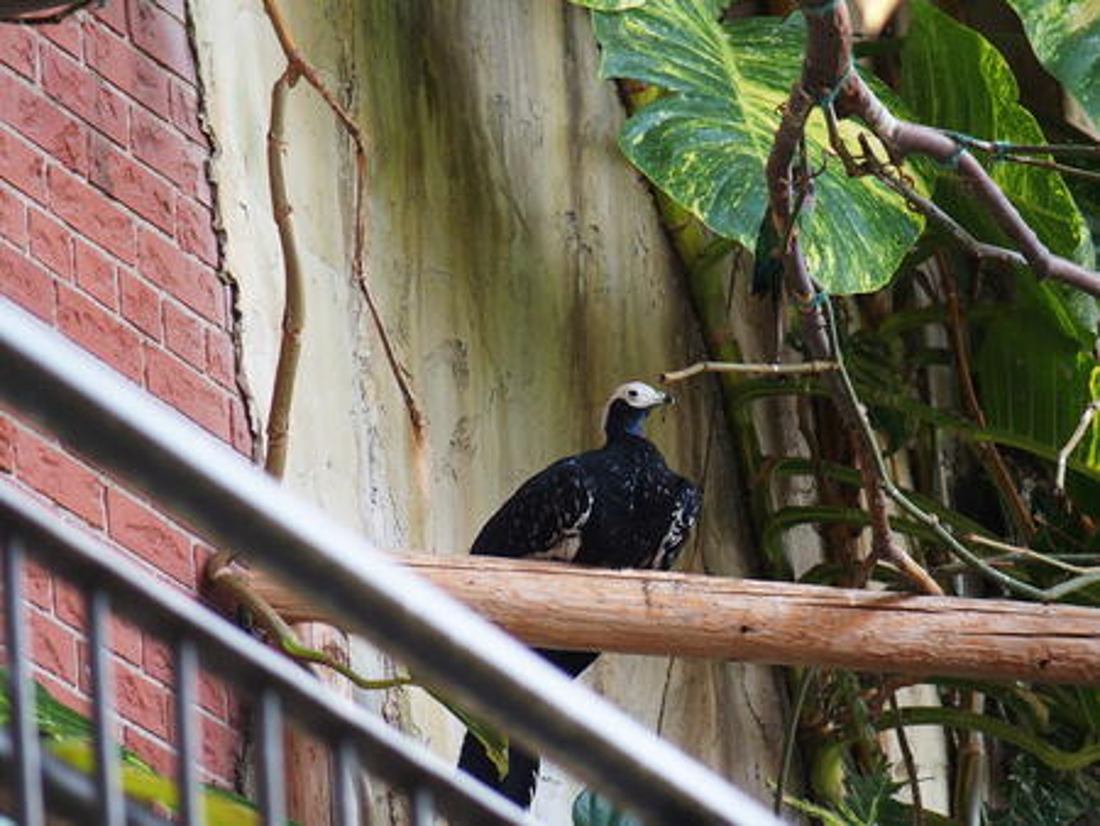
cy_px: 413
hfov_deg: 6.6
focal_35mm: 300
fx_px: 9538
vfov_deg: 5.0
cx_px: 550
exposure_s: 1/250
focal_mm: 64.3
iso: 320
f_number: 2.8
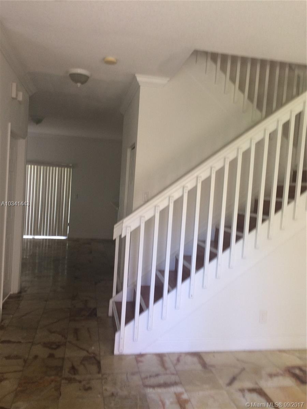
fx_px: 343
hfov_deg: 48.2
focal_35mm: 29
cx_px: 154
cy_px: 204
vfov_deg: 61.7
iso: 64
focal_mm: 4.15
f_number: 2.2
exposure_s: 1/30
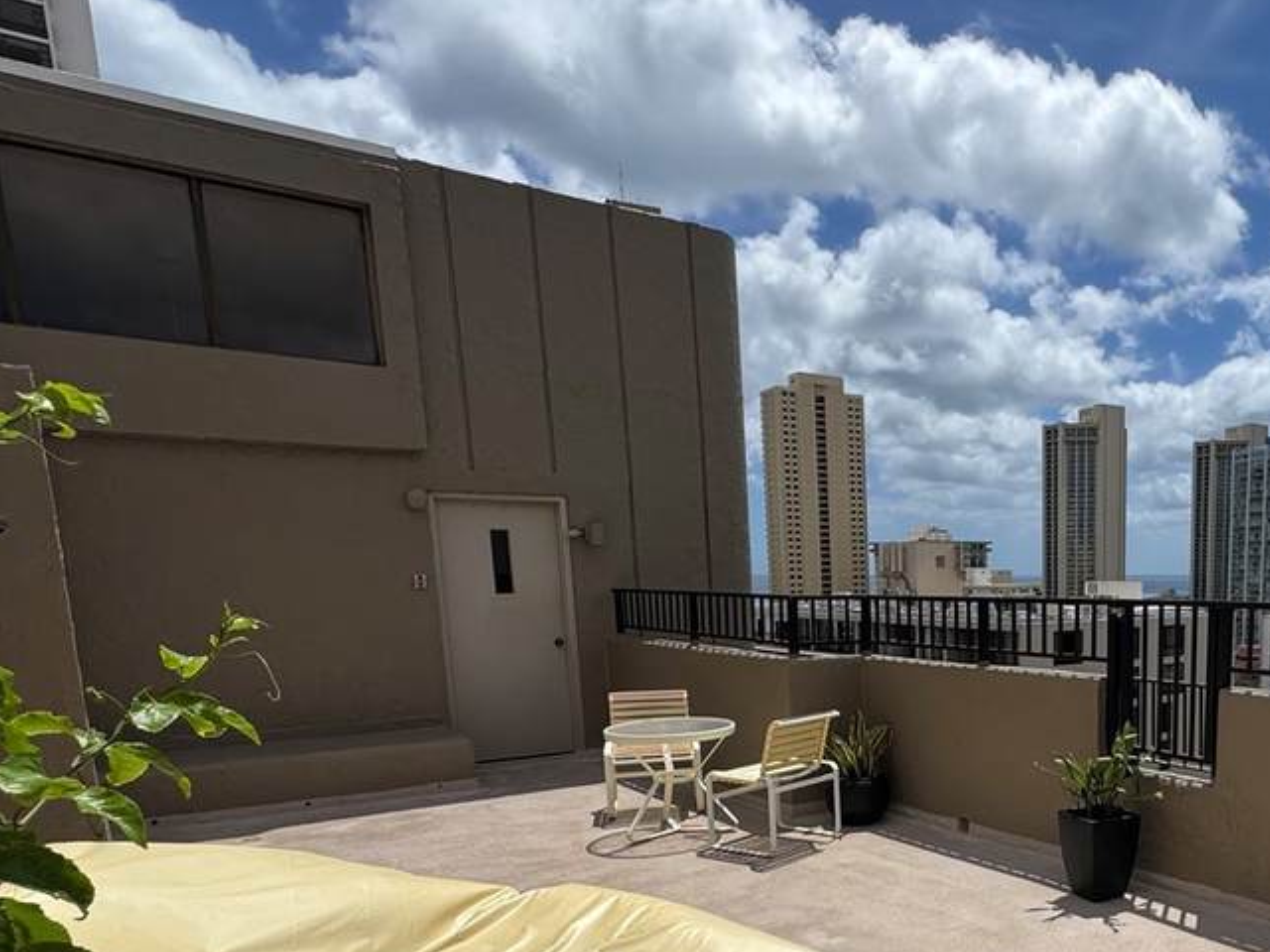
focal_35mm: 28
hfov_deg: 57.8
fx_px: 1027
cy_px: 746
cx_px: 1046
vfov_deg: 47.4
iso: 32
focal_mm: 2.22
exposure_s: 1/3906
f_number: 2.2
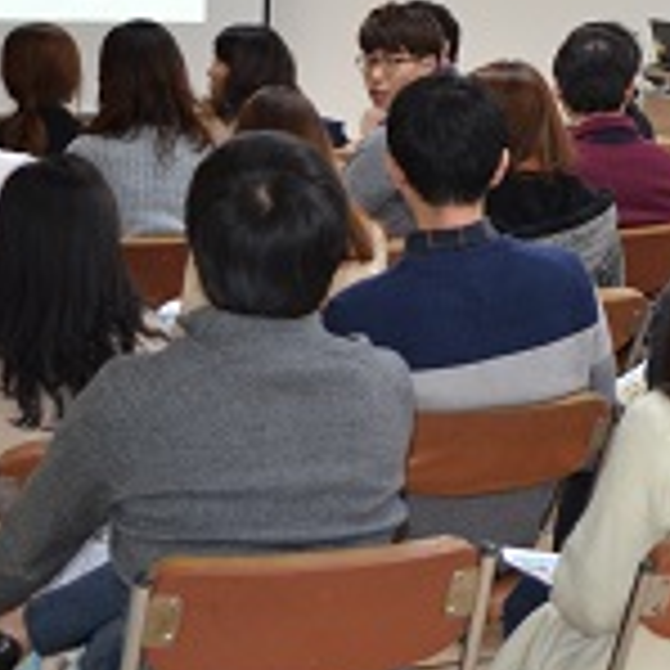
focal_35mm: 121
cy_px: 63
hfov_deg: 13.8
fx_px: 2650
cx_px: 886
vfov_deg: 14.3
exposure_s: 1/80
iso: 400
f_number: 4
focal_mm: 24
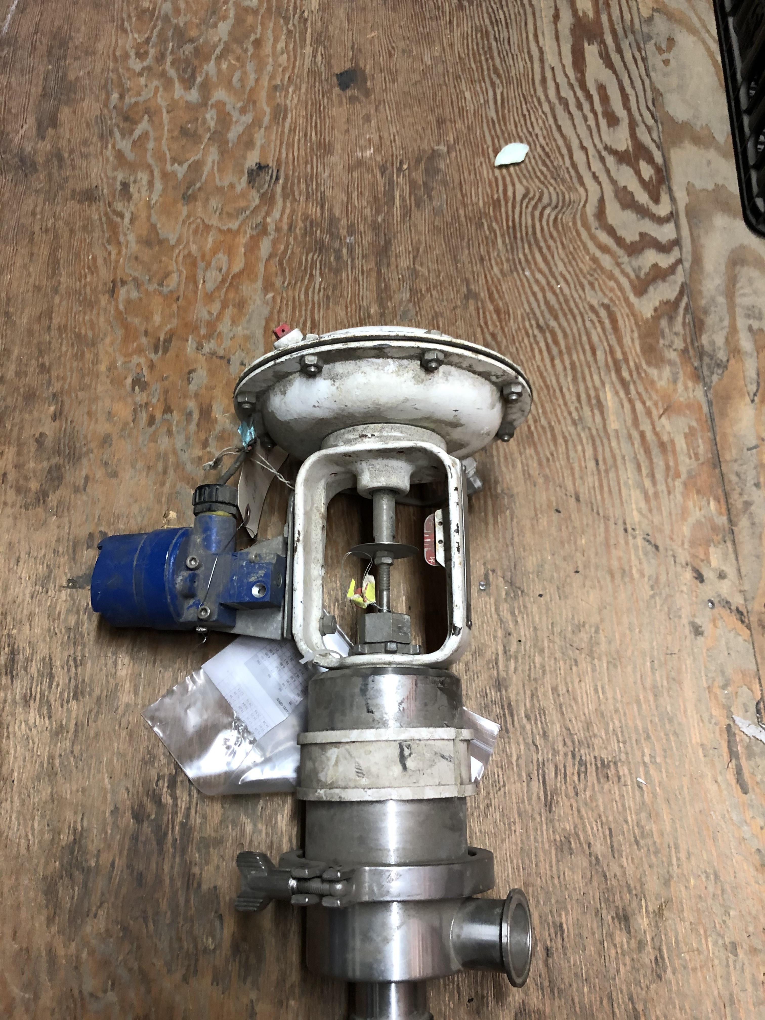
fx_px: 825
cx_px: 382
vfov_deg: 63.4
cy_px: 510
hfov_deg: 49.7
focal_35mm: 28
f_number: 1.8
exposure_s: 1/15
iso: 64
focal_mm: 3.99
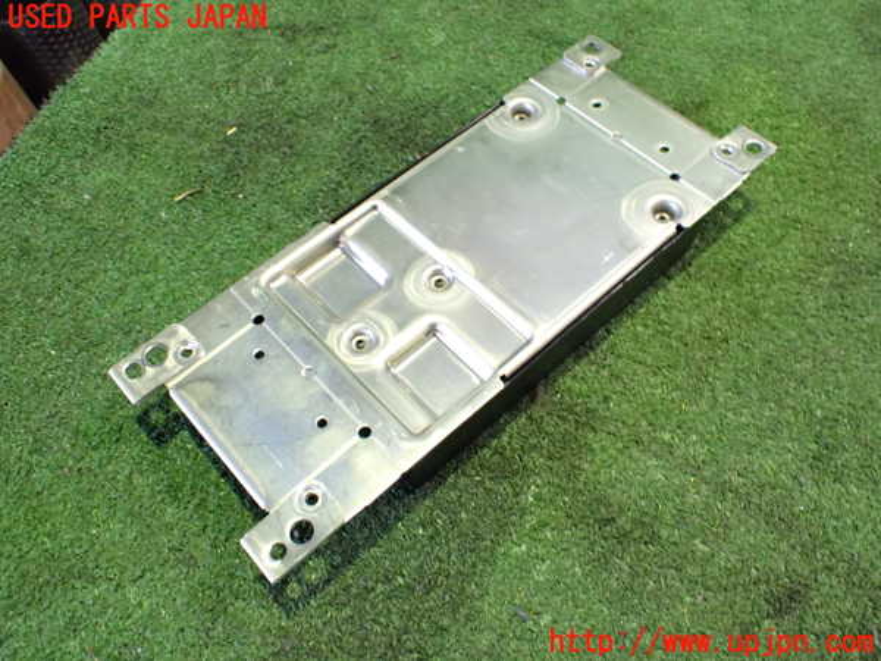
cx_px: 440
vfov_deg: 46.8
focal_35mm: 30
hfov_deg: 60.0
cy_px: 330
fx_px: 764
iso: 800
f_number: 2.3
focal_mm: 5.4
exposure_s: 1/30
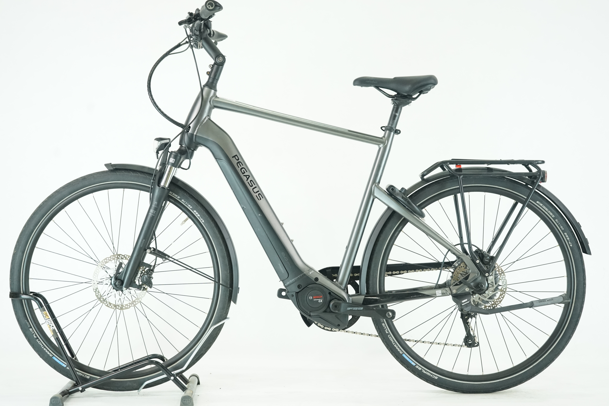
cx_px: 304
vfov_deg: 22.3
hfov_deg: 32.9
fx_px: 1032
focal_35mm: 61
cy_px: 203
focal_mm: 61
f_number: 5.6
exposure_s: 1/200
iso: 2500
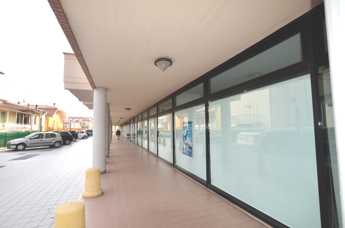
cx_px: 172
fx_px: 158
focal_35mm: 16
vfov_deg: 71.8
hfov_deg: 95.1
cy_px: 114
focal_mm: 11
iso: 100
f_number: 4.5
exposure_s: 1/250
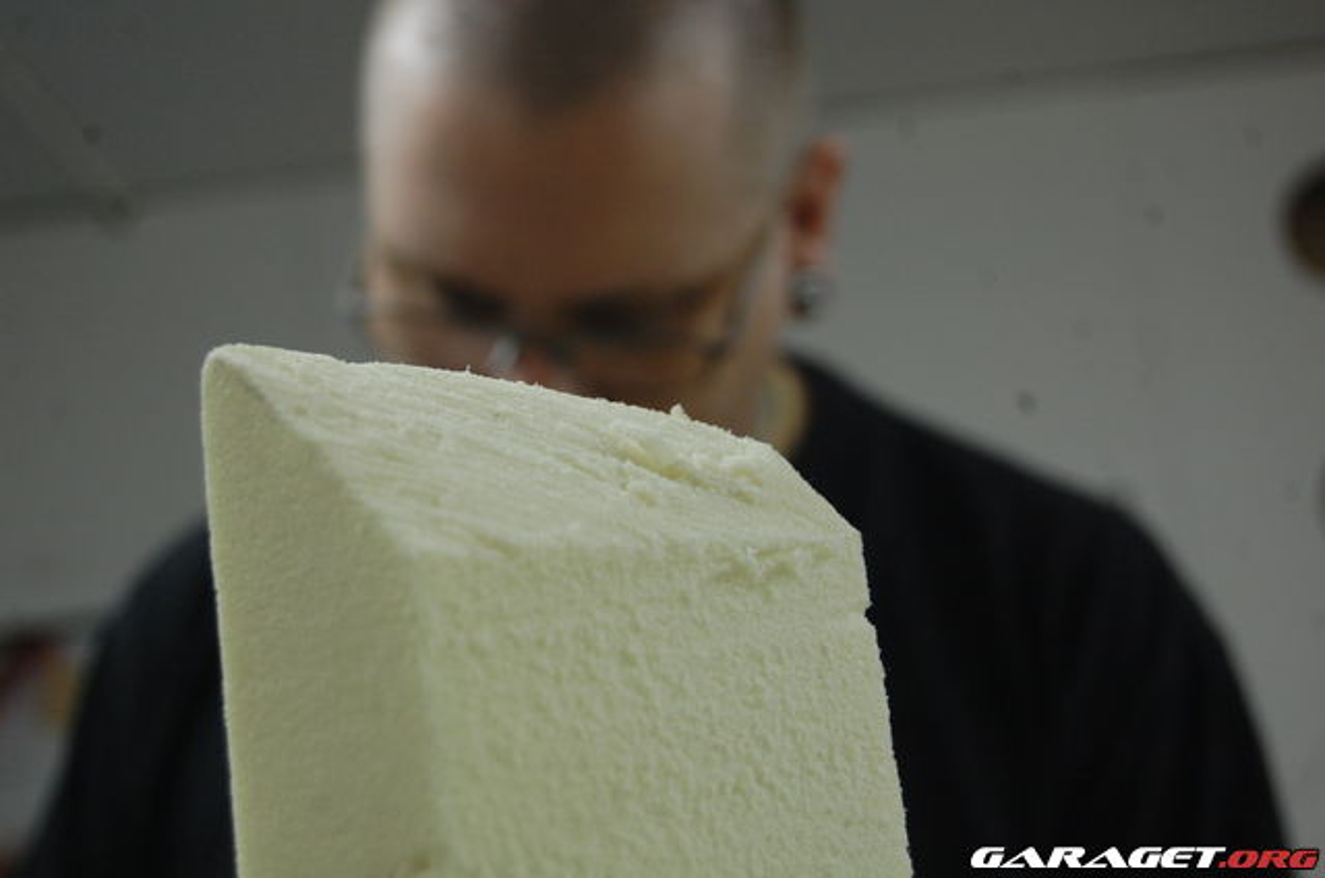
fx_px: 2865
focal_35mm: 78
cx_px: 662
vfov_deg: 17.4
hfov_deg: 26.0
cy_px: 439
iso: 800
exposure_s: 1/15
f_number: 5.6
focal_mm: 52
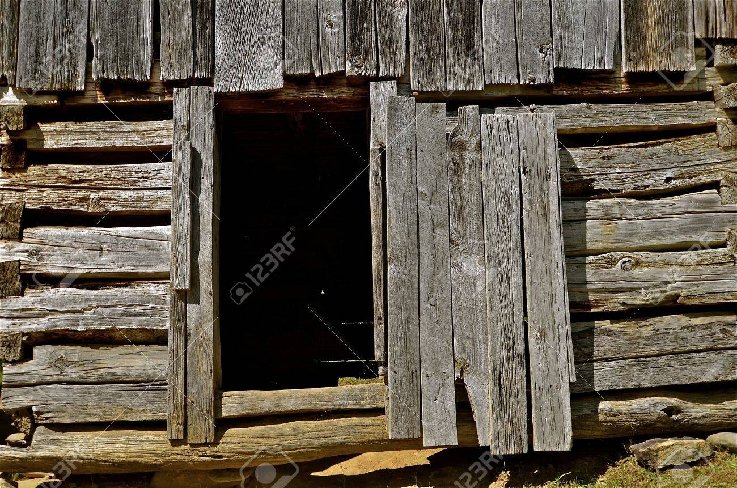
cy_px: 244
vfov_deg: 36.7
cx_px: 368
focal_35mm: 36
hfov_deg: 53.2
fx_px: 735
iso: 100
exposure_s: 1/200
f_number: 7.1
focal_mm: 24
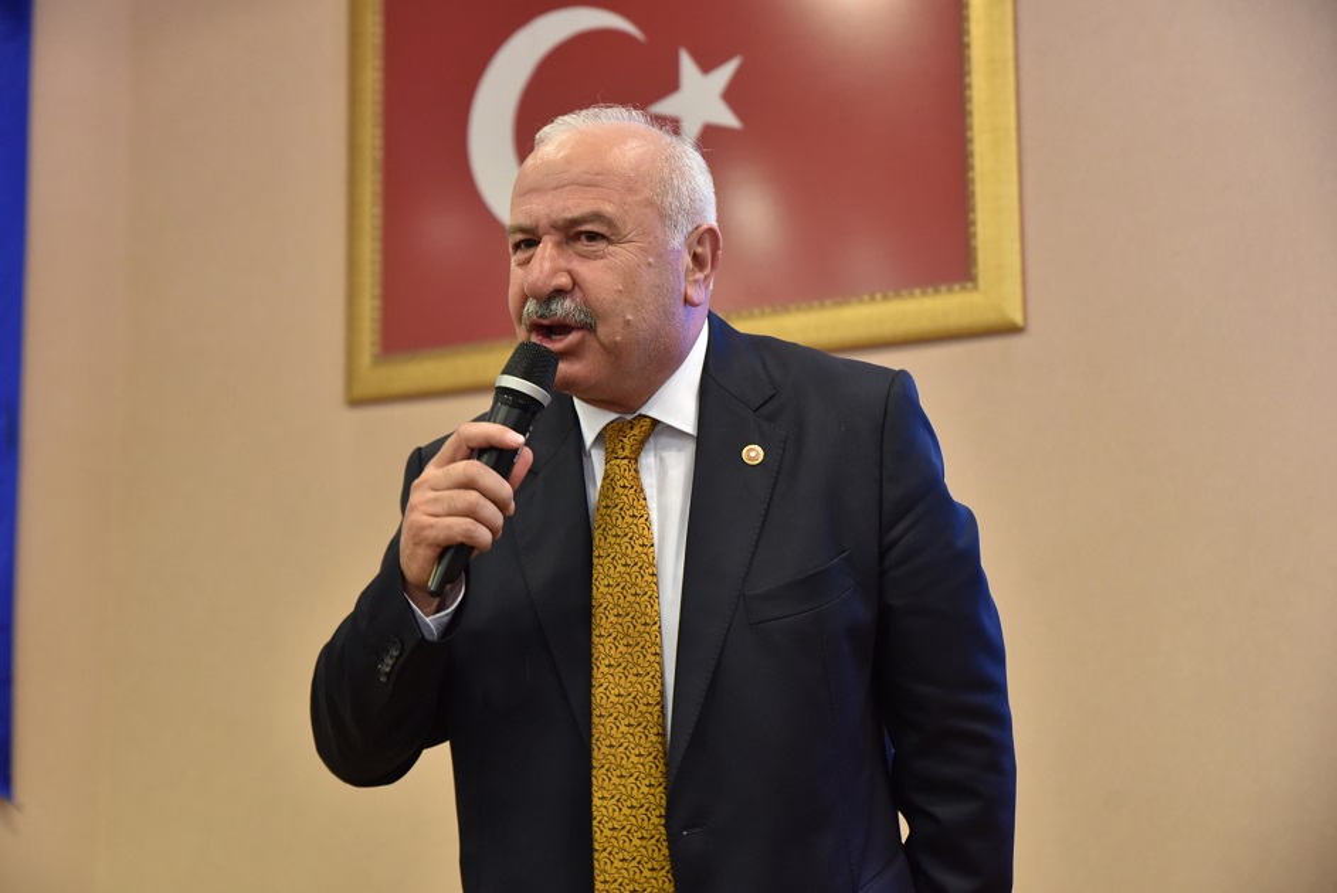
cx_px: 668
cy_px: 446
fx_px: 2081
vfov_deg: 24.2
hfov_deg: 35.6
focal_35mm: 56
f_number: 4
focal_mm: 56
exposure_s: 1/40
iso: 2000
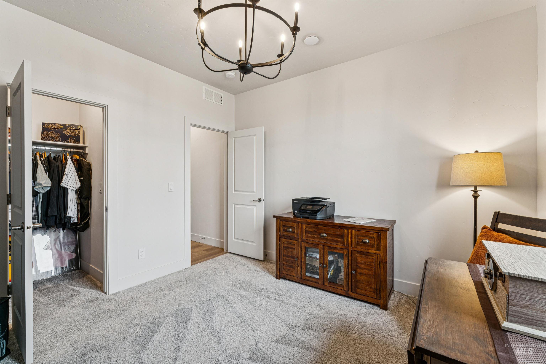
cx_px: 273
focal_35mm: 15
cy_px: 182
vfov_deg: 75.9
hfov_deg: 98.9
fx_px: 234
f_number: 13
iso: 400
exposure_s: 1/6
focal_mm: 15.4
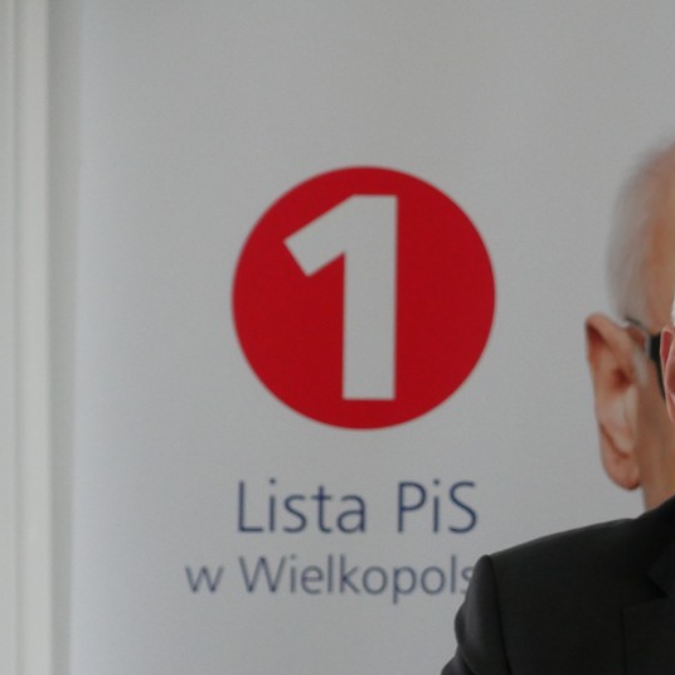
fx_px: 5030
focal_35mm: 228
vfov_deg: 7.7
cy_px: 603
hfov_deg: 7.6
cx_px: 802
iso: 1600
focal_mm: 54
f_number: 4
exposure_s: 1/125
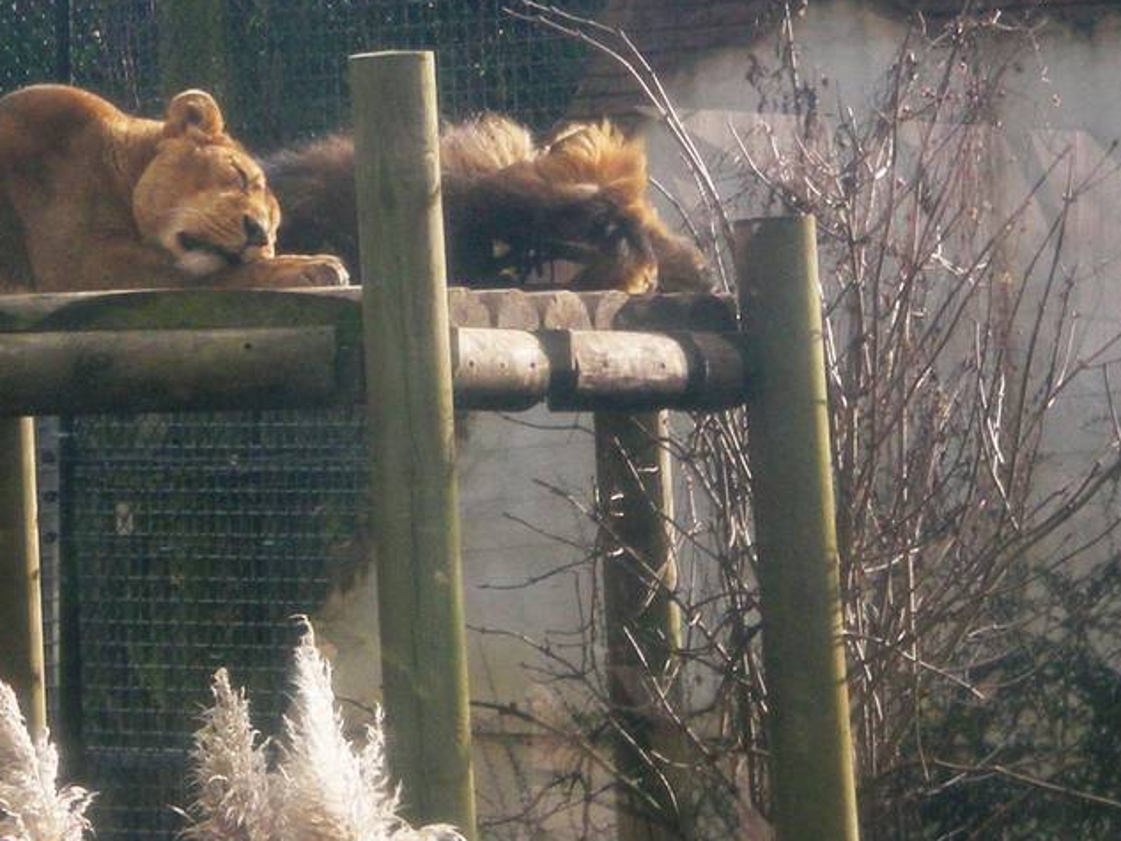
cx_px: 241
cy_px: 51
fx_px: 9328
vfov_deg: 5.2
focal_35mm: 288
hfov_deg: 6.9
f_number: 5.9
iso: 127
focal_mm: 18.9
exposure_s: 1/140
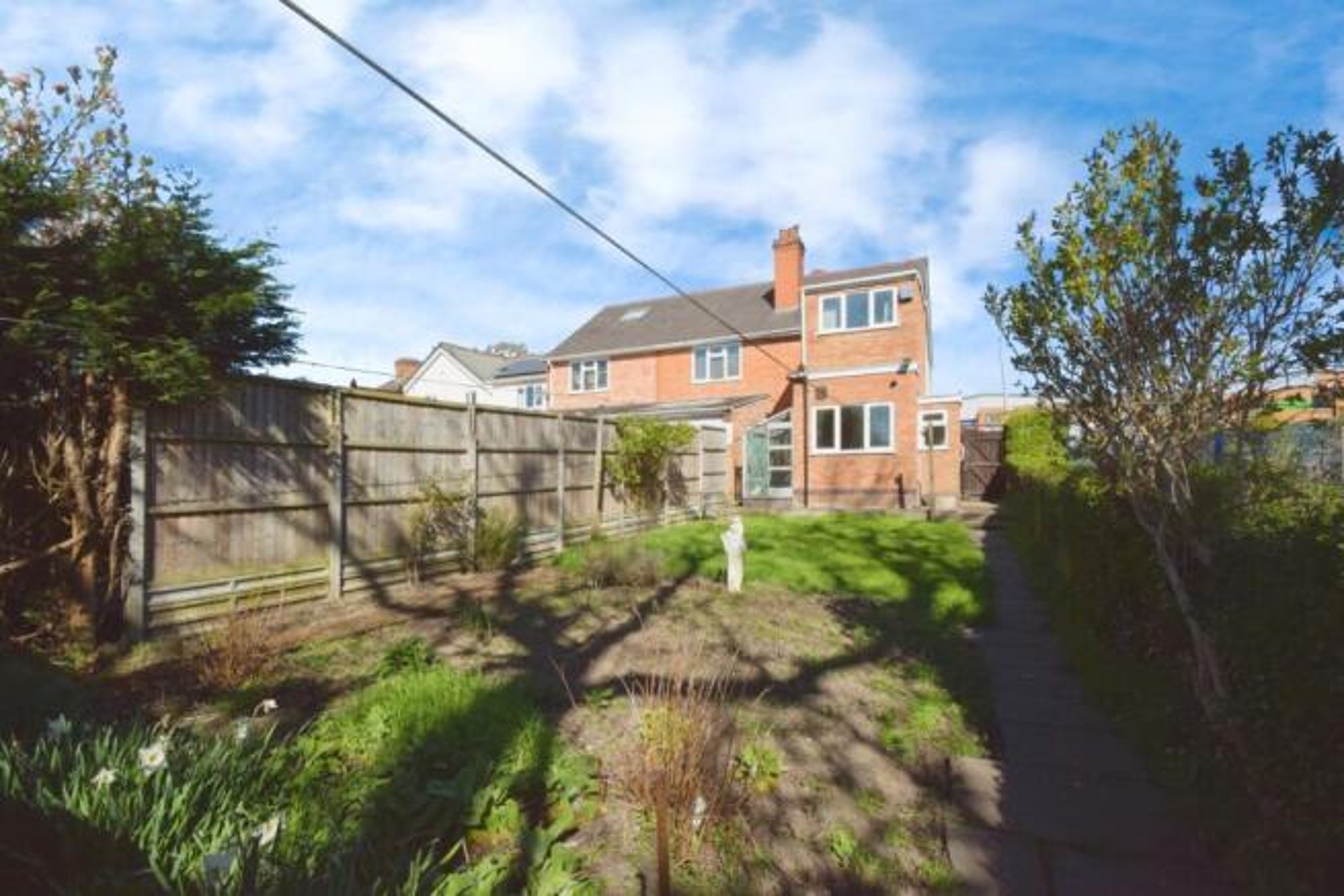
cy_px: 448
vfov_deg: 77.4
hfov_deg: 100.4
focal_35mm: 15
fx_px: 560
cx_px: 672
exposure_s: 1/500
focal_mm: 10
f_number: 18
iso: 1000
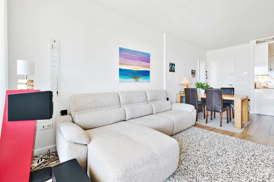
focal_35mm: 15
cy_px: 91
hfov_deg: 100.4
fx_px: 114
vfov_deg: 77.3
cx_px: 137
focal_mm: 10
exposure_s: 1/30
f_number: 5.6
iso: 250
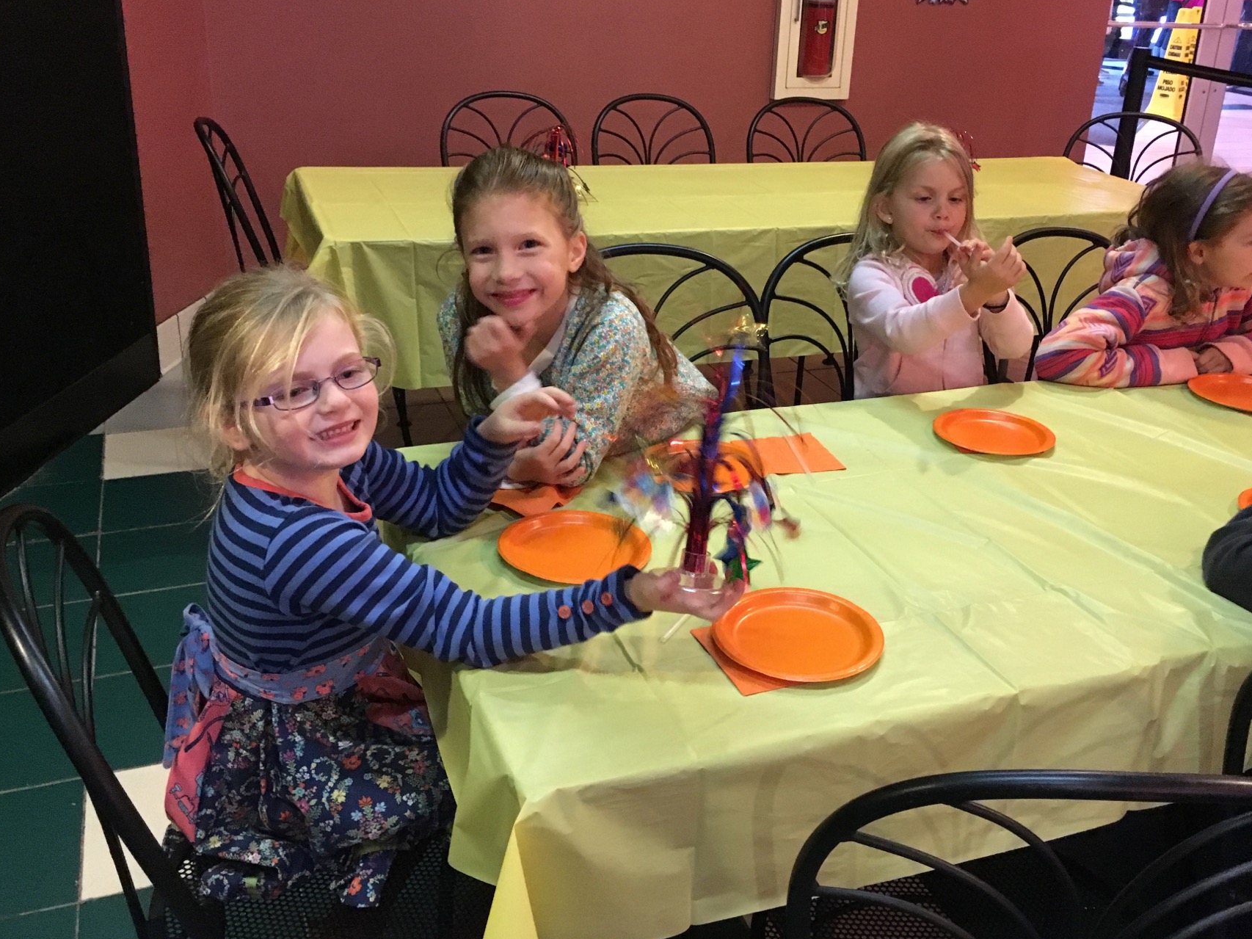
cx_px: 692
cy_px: 407
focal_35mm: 34
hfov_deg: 53.9
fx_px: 1230
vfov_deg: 41.7
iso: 320
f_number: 2.2
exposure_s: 1/15
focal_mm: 4.15
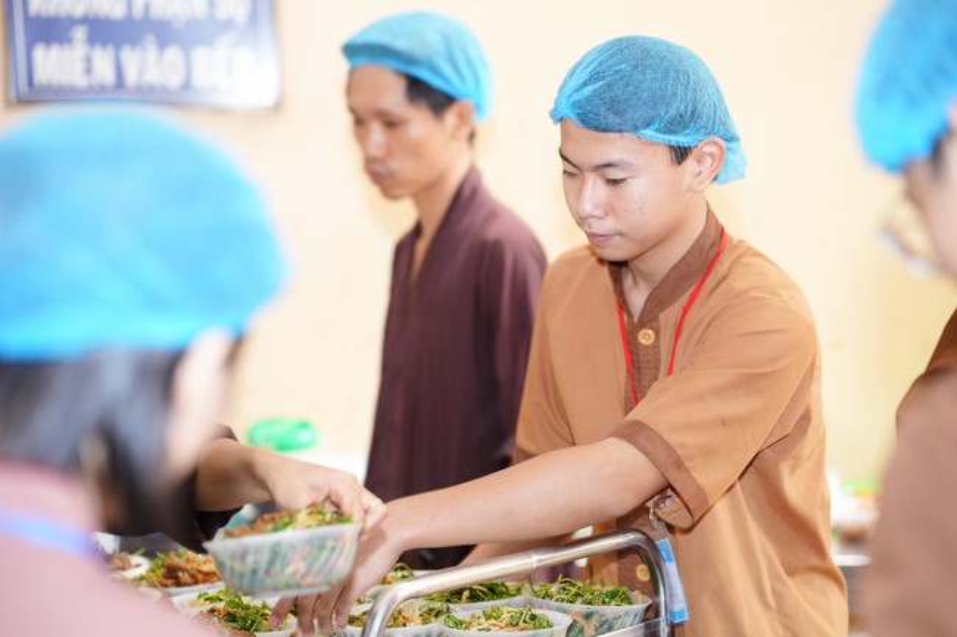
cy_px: 318
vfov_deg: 12.8
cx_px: 478
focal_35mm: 107
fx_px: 2844
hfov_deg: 19.1
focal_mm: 107
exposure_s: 1/125
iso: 2500
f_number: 3.2
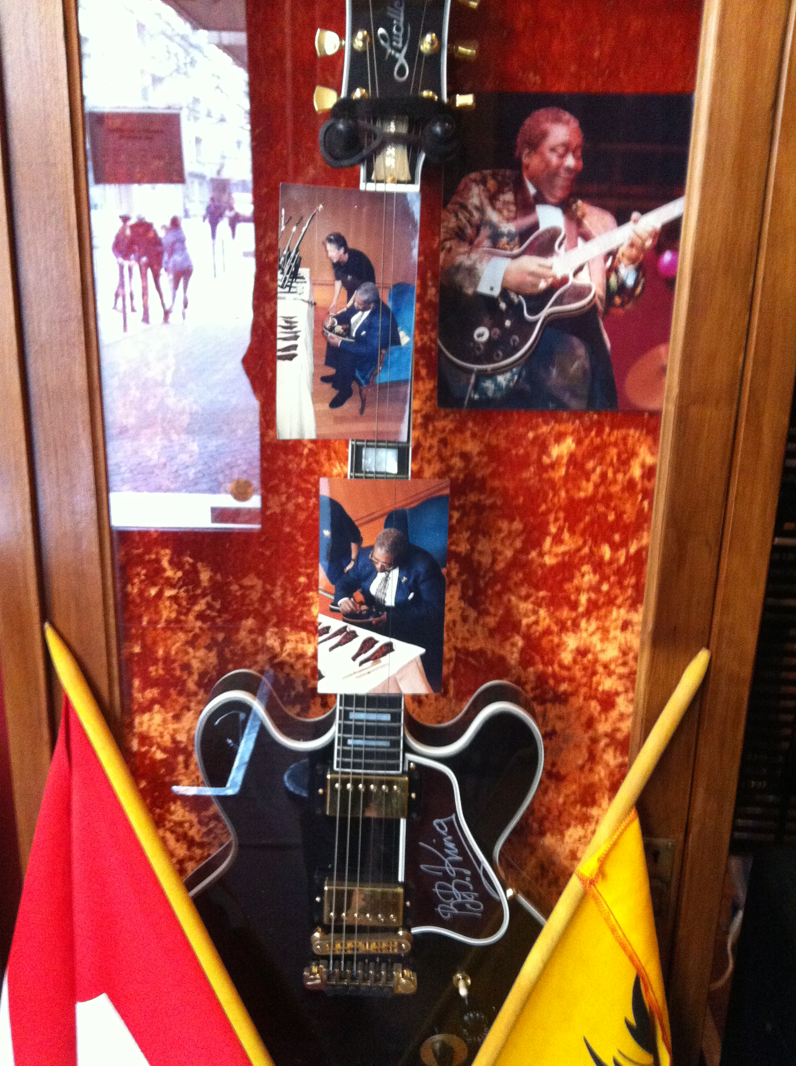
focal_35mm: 35
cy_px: 533
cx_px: 398
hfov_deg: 40.6
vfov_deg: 52.7
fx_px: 1076
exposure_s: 1/15
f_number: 2.8
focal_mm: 3.85
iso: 500
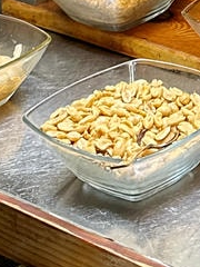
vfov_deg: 10.8
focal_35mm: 160
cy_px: -340
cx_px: 368
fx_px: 1233
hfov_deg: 8.9
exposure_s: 1/120
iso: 125
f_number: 1.78
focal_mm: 6.86
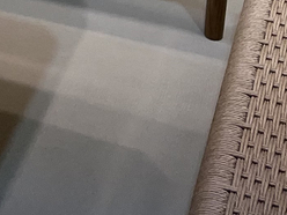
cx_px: -120
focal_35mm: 151
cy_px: -341
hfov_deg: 12.5
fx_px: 1252
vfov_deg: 8.7
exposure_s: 1/120
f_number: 1.6
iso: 40
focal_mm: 5.1
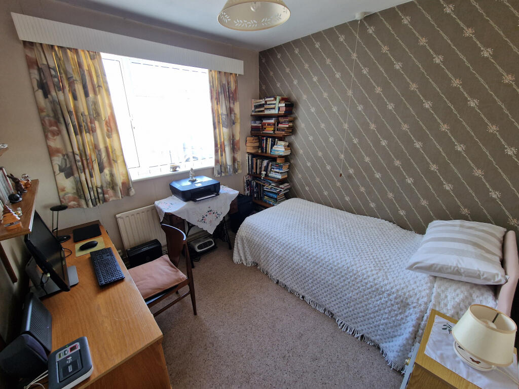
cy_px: 194
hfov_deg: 106.2
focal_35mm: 13
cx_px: 260
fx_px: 195
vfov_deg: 89.9
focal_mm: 2.2
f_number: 2.2
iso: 100
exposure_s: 1/50
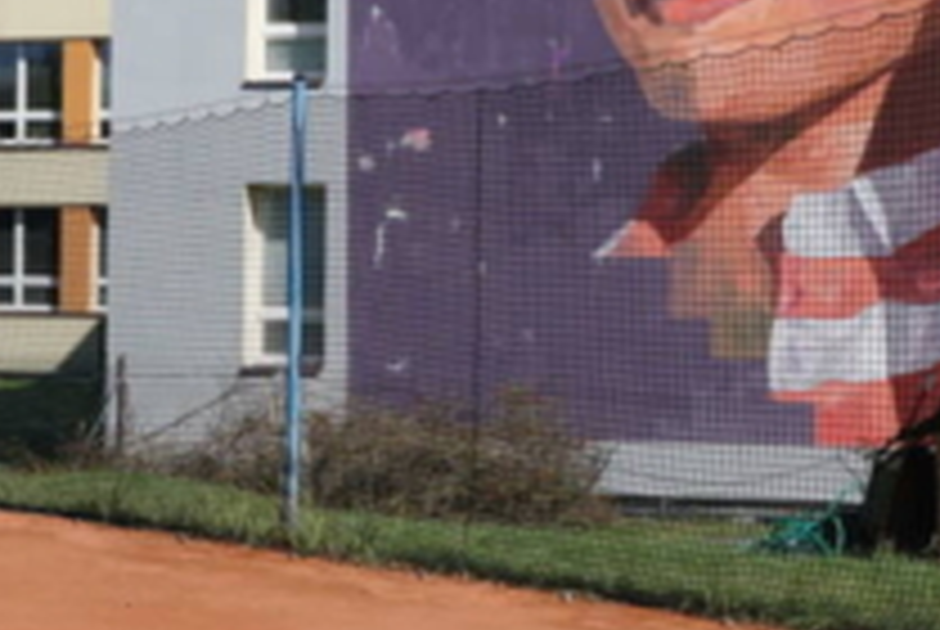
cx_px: 533
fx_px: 2641
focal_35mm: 101
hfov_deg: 20.2
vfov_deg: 13.5
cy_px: 99
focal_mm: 20
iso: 100
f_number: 7.1
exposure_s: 1/500
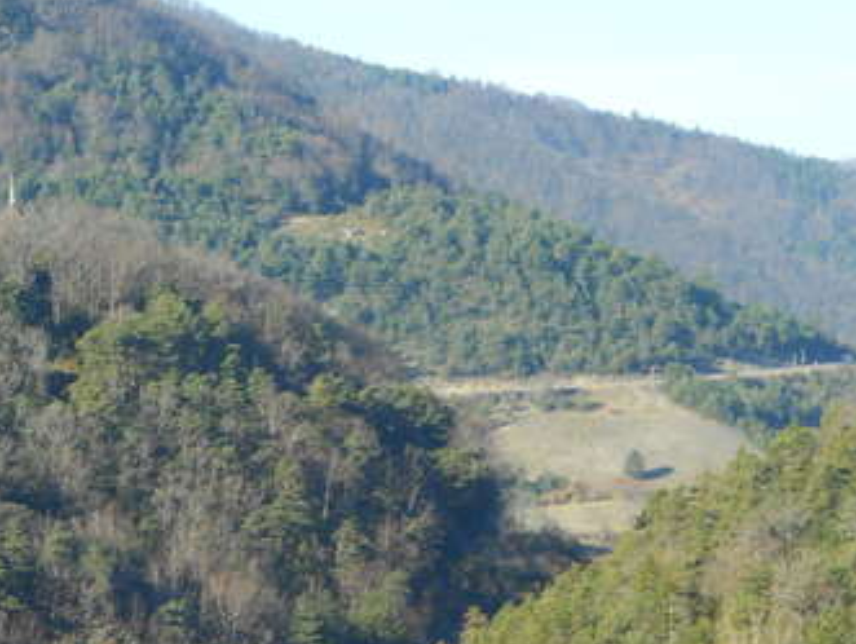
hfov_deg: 7.1
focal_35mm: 277
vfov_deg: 5.4
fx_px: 6857
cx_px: 313
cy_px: 512
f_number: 6.2
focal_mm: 27.4
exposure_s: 1/125
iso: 80
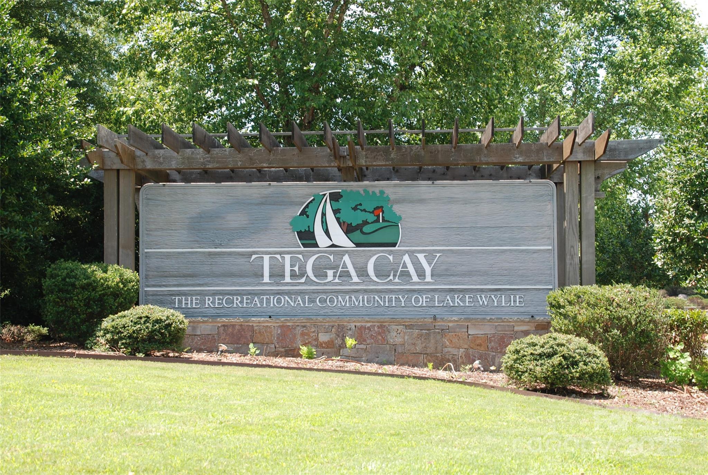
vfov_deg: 23.9
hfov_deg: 35.0
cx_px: 354
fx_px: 1123
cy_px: 238
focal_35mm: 57
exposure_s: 1/125
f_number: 5.6
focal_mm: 38
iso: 125
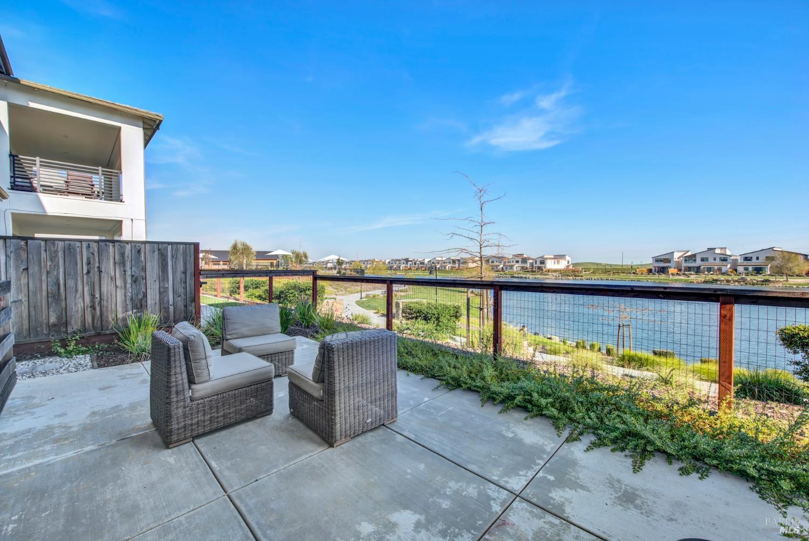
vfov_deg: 81.3
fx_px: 315
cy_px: 270
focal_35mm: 14
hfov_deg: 104.2
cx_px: 404
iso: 100
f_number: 14
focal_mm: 14
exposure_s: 1/50
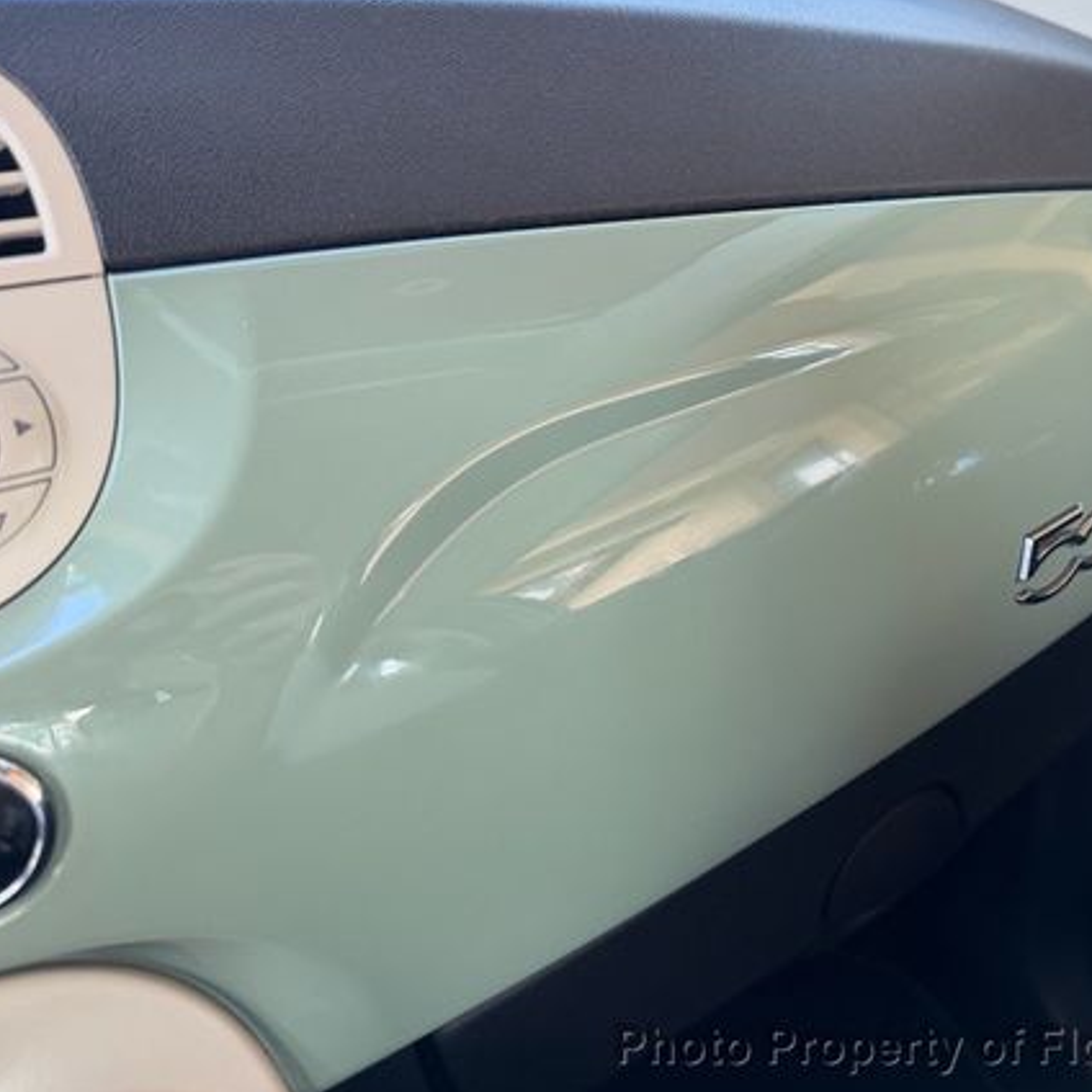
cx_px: 793
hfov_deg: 49.4
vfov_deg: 51.0
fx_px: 1142
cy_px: 482
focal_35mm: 32
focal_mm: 6.76
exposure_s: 1/121
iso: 125
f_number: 1.78
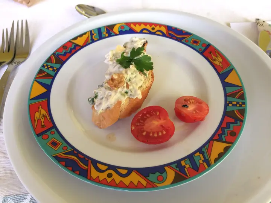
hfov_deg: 61.7
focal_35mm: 29
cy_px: 102
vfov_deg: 48.2
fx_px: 227
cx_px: 136
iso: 100
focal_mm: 4.15
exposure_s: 1/33
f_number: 2.2
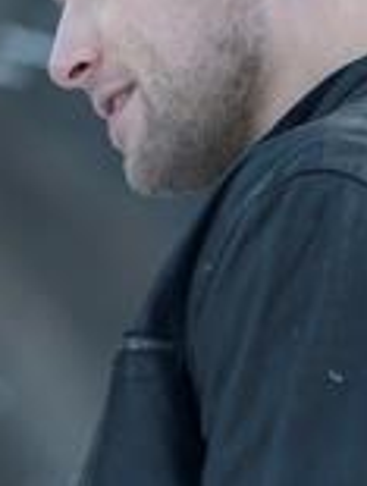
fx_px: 10530
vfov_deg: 2.6
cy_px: 348
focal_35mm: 748
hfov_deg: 2.0
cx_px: -13
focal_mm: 186
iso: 400
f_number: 4
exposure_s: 1/160
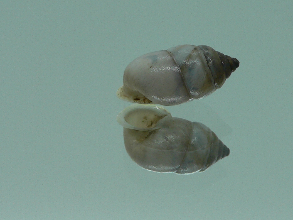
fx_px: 567
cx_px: 186
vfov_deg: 21.8
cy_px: 72
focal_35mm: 67
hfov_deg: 28.8
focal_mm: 4.6
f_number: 2.8
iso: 80
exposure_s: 1/80
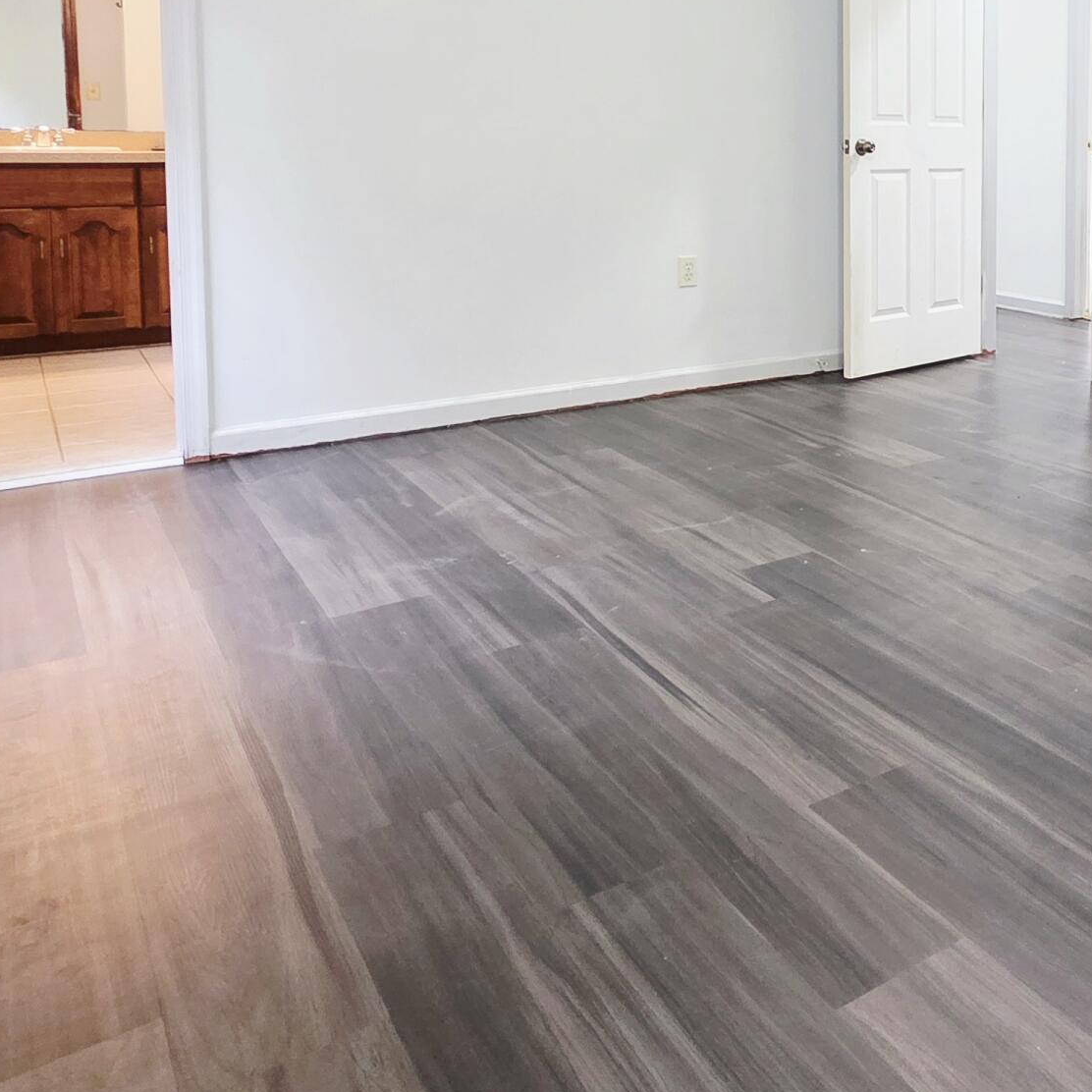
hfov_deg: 44.4
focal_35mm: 31
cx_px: 1102
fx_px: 1106
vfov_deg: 49.7
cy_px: 230
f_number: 1.9
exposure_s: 1/60.2
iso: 640
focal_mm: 2.2
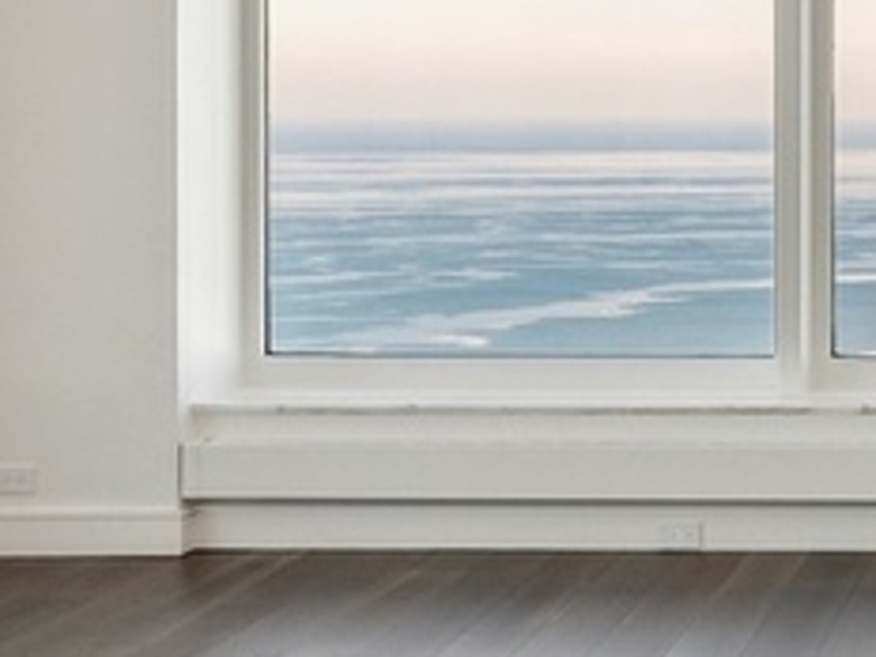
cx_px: 1133
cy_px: 140
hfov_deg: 19.3
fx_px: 2379
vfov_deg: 15.6
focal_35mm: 94
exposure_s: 1/250
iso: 400
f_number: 8
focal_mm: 14
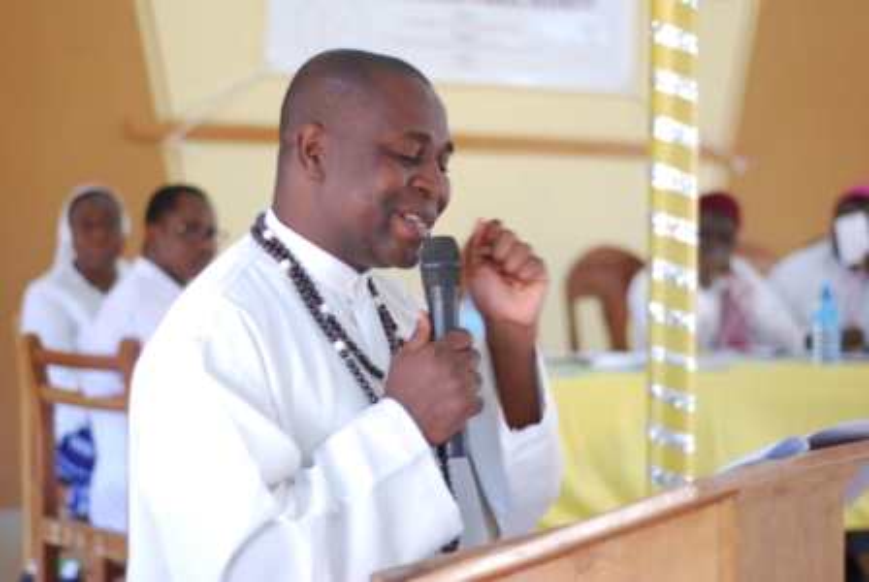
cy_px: 291
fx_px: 1813
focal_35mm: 75
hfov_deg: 27.0
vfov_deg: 18.2
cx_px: 434
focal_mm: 50
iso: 200
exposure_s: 1/40
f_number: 1.8
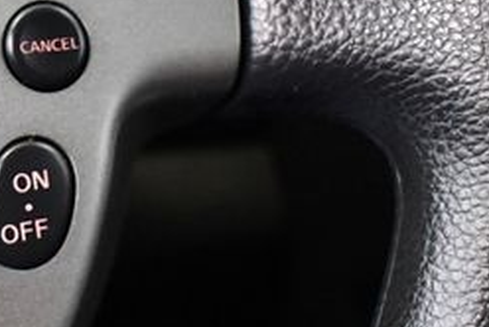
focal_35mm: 93
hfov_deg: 21.2
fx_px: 1265
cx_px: 4
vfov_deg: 14.7
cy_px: 110
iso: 4500
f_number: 3.5
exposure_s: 1/60
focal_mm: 18
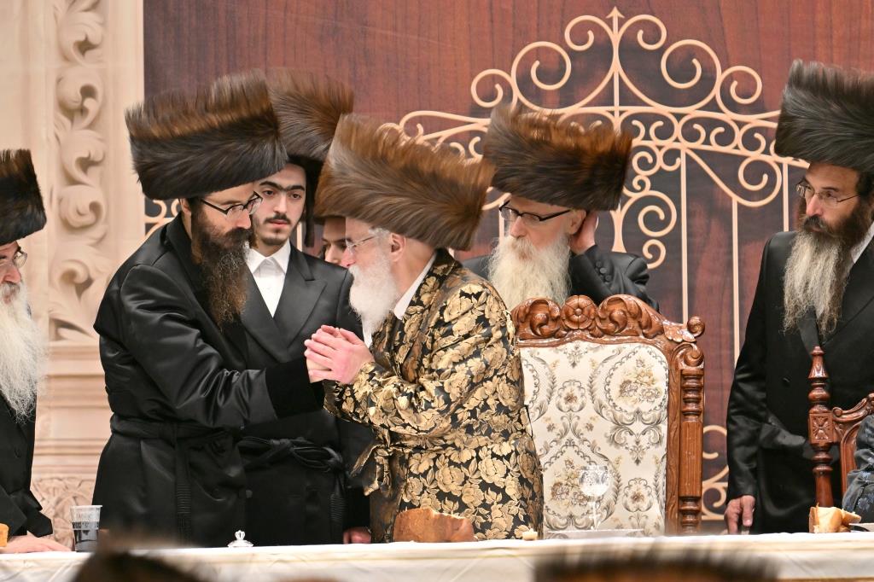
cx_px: 437
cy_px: 291
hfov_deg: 6.9
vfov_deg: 4.6
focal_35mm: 300
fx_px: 7281
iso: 400
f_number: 2.8
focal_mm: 200
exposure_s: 1/400
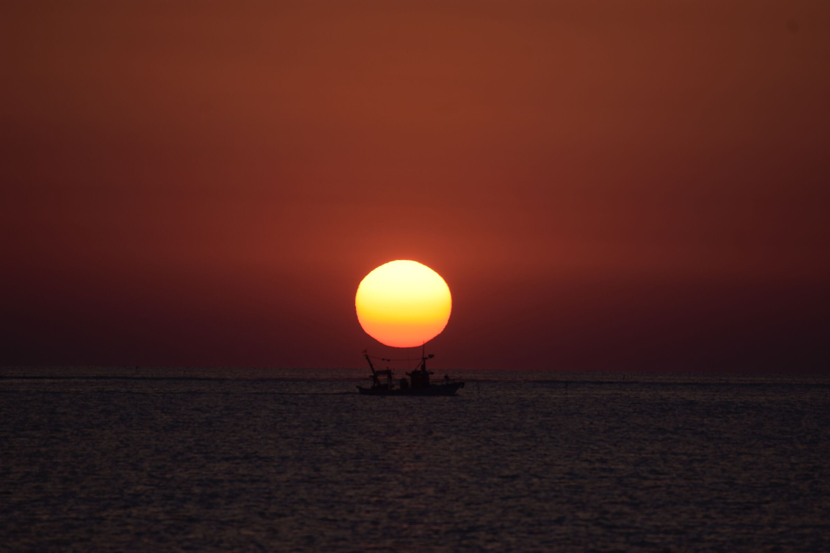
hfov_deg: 4.6
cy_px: 276
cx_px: 415
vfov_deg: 3.1
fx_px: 10374
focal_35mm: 450
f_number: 5.6
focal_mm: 300
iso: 100
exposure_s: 1/640
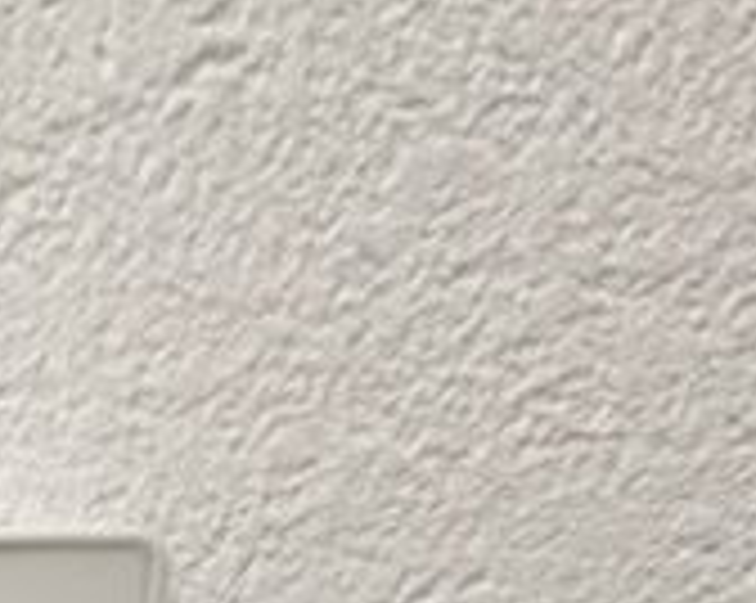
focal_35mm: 78
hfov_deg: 17.5
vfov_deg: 13.7
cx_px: -758
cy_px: 1472
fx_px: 1743
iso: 365
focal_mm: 1.83
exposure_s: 1/60
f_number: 2.2
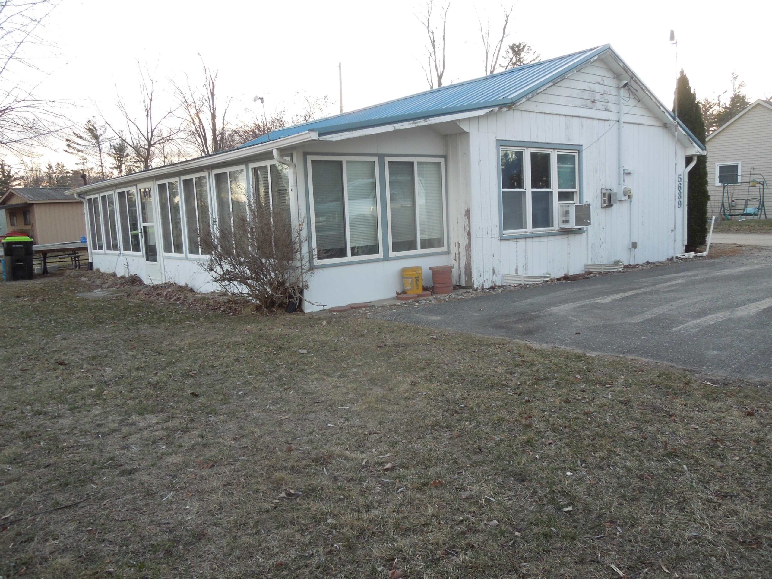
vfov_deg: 49.7
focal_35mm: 28
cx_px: 386
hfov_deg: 63.4
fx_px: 624
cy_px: 290
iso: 100
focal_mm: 5
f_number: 3.5
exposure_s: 1/50
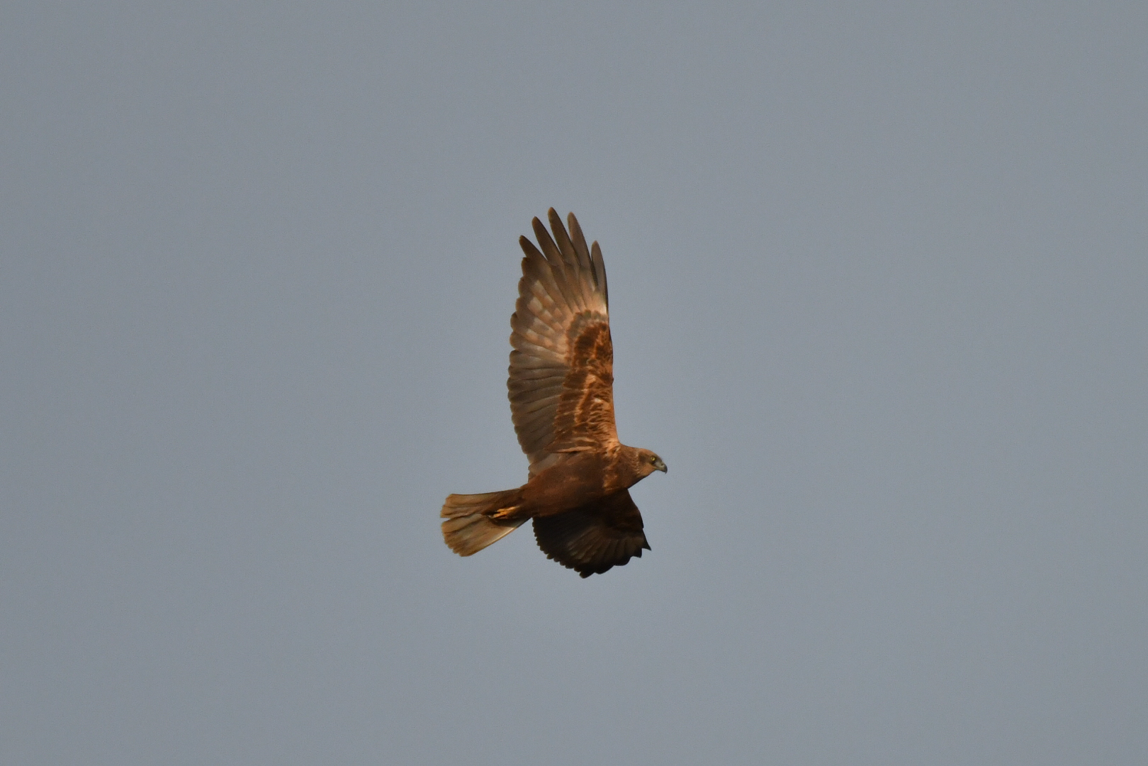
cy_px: 383
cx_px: 574
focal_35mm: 900
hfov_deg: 2.3
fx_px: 28698
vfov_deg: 1.5
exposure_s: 1/8000
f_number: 8
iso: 720
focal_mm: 600
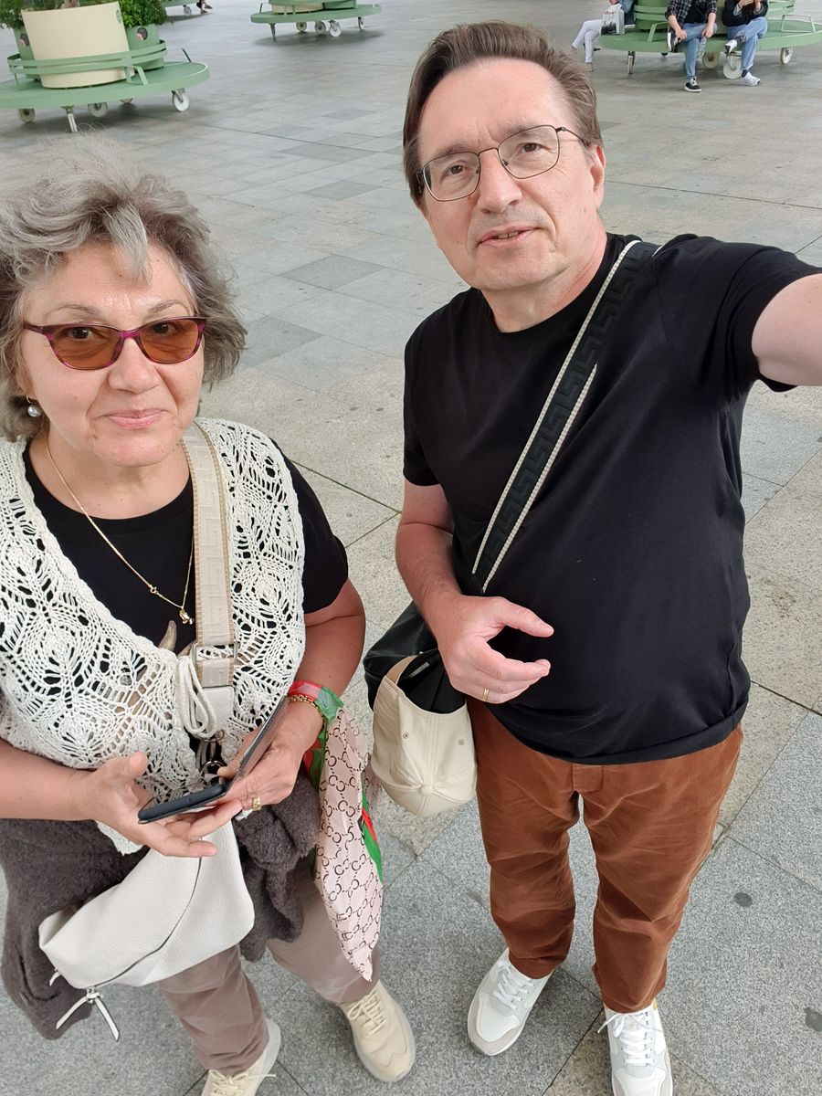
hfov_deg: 54.9
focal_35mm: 25
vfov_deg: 69.4
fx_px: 792
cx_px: 411
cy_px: 548
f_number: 1.9
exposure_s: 1/167
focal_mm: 3.3
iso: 50
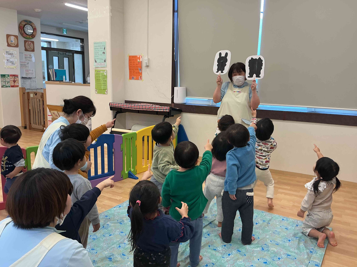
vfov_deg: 48.2
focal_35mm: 29
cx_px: 178
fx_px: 299
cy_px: 134
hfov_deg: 61.7
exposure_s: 1/120
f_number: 1.8
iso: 40
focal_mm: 3
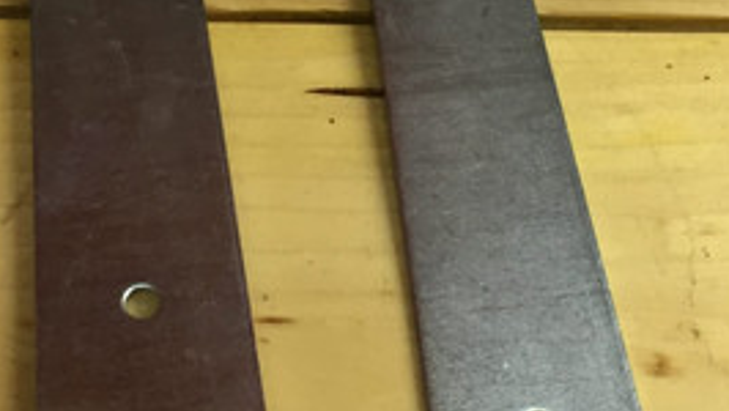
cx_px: 293
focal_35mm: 95
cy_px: 238
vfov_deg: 12.8
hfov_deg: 22.4
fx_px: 1837
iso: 125
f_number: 2.2
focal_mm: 4.15
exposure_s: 1/33
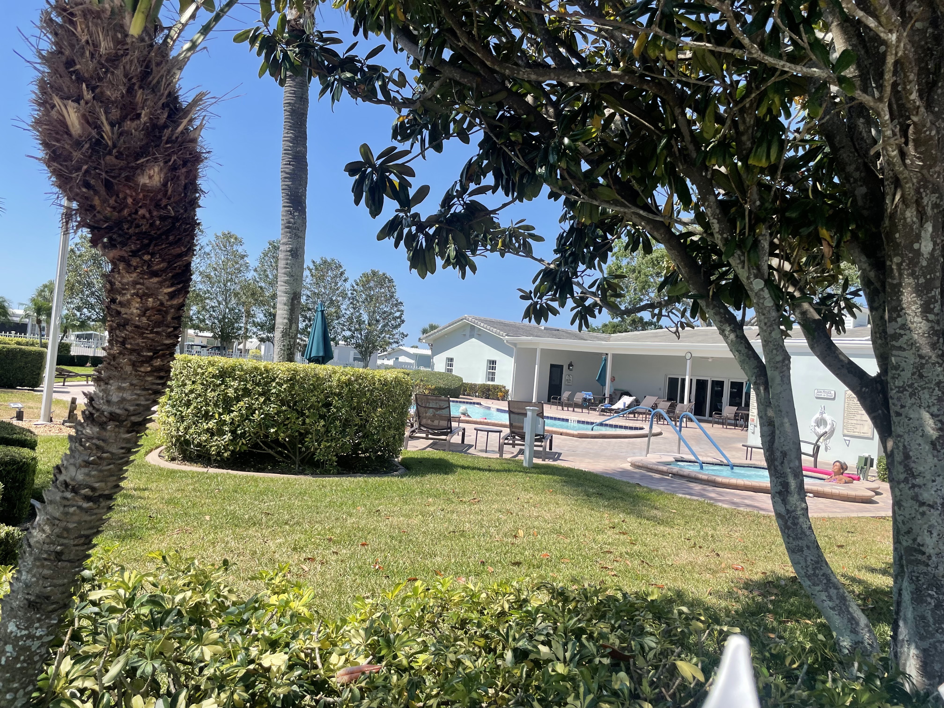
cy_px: 354
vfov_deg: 53.1
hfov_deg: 67.3
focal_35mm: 26
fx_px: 709
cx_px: 472
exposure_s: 1/2618
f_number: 1.6
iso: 32
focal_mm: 4.2
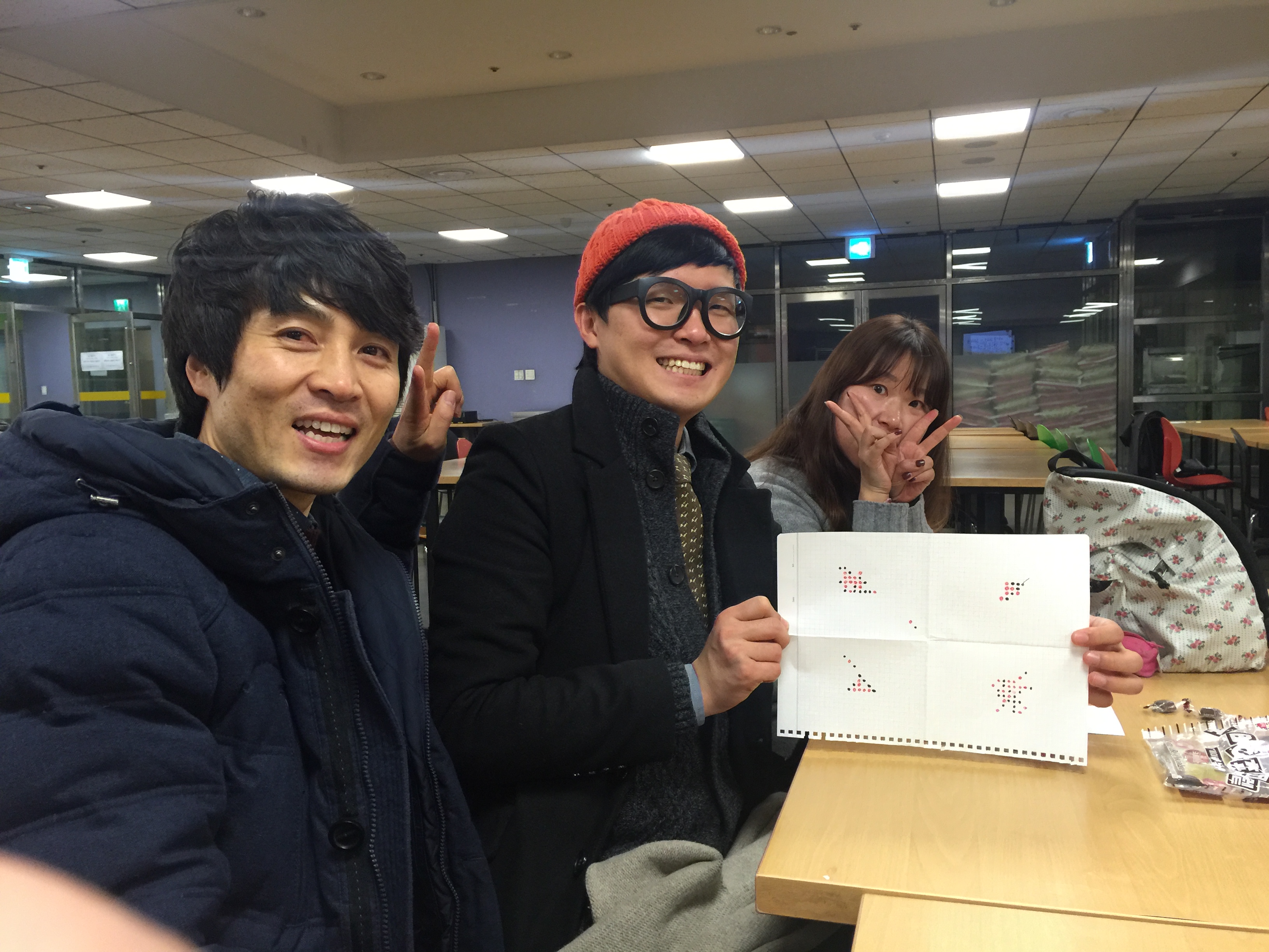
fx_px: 1063
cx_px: 634
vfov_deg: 48.2
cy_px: 476
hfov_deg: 61.7
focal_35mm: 29
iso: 100
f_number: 2.2
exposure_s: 1/15
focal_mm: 4.15
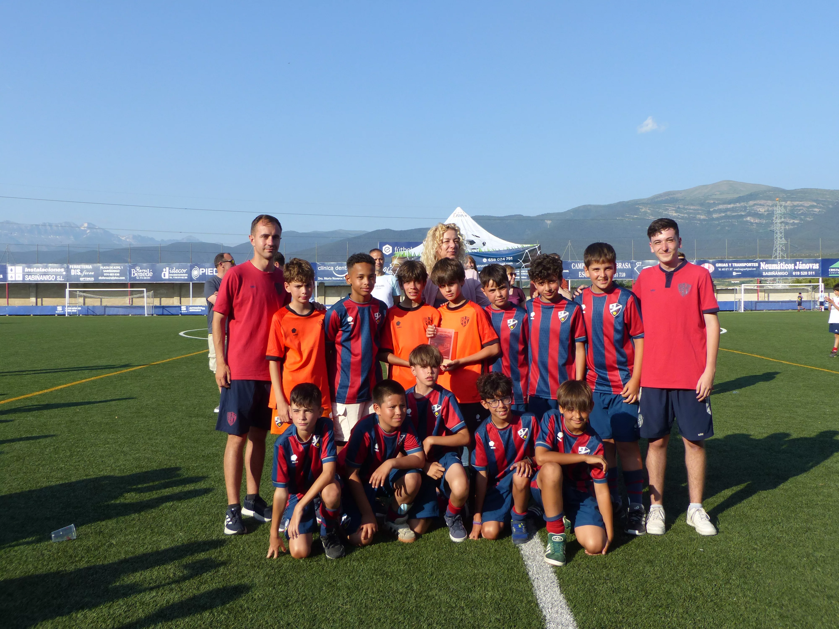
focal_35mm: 33
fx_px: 800
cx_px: 420
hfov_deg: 55.4
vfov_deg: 42.9
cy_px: 314
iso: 100
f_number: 4
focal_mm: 5.9
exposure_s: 1/800
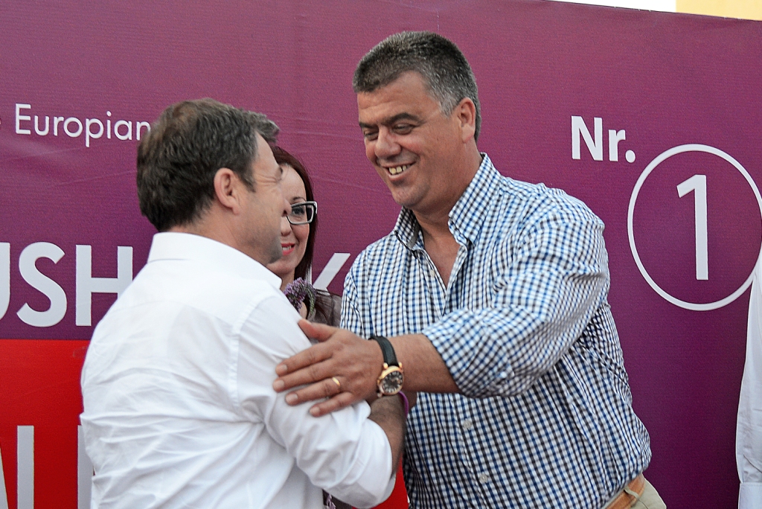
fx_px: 974
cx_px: 381
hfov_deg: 42.7
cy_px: 254
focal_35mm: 46
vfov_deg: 29.3
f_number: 4
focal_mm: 46
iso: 500
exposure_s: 1/160
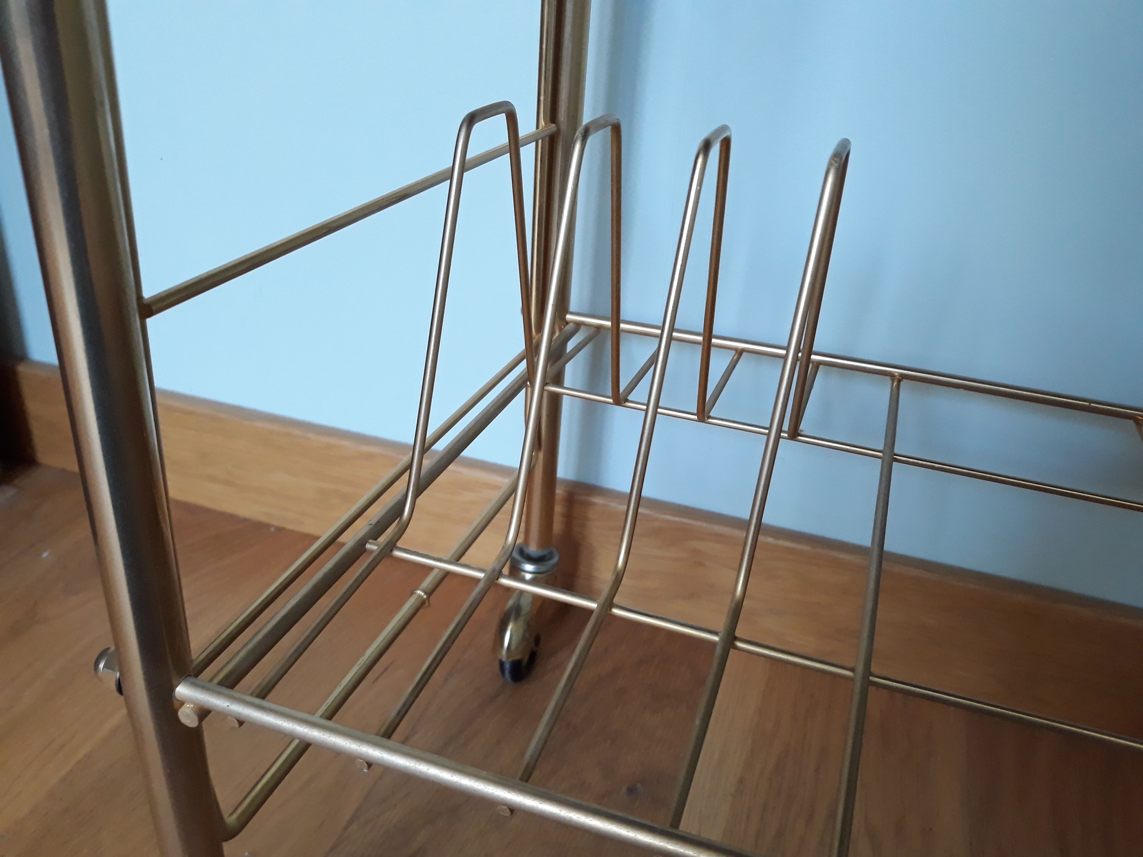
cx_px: 572
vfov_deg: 51.4
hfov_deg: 65.3
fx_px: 892
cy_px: 428
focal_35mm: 27
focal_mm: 3.71
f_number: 1.7
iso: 250
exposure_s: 1/50
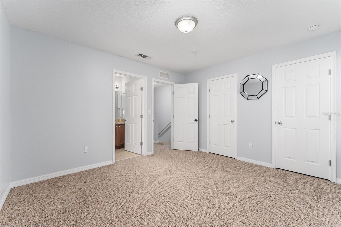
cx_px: 170
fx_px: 133
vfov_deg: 81.2
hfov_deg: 104.3
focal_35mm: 14
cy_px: 114
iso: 400
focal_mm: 14
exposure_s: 1/2.5
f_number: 7.1
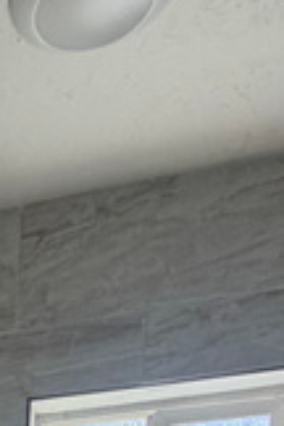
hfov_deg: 17.0
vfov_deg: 17.0
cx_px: -195
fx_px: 816
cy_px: 931
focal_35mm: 69
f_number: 2.2
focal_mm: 2.22
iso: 125
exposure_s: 1/121
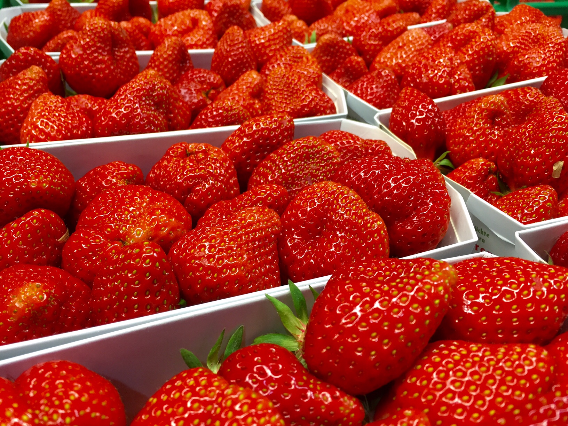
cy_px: 213
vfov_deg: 48.2
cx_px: 284
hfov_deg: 61.7
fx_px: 476
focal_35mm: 29
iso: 125
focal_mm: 4.15
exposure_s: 1/33
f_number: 2.2
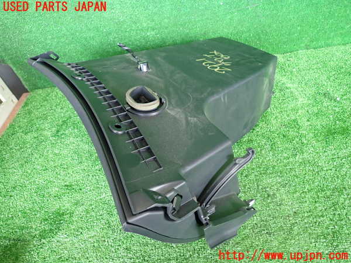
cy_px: 132
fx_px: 253
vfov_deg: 54.9
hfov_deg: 69.4
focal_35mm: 25
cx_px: 176
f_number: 2
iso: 320
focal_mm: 4.5
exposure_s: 1/30
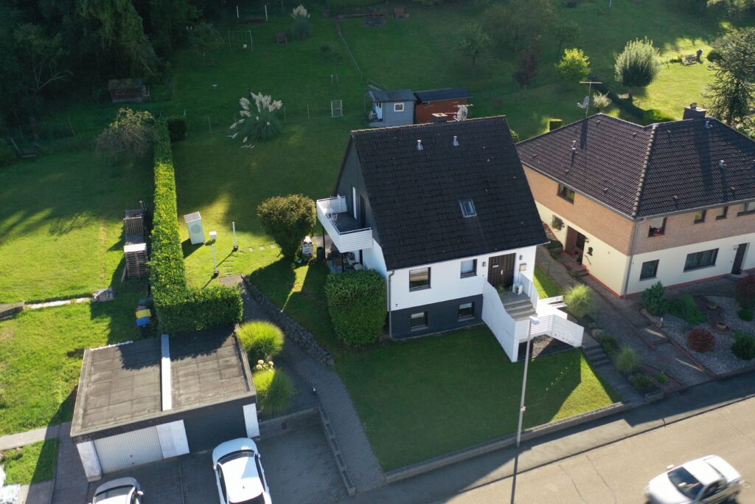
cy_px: 252
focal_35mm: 28
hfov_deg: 65.5
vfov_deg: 46.4
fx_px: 587
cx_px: 378
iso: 400
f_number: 2.8
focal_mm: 10.26
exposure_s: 1/25
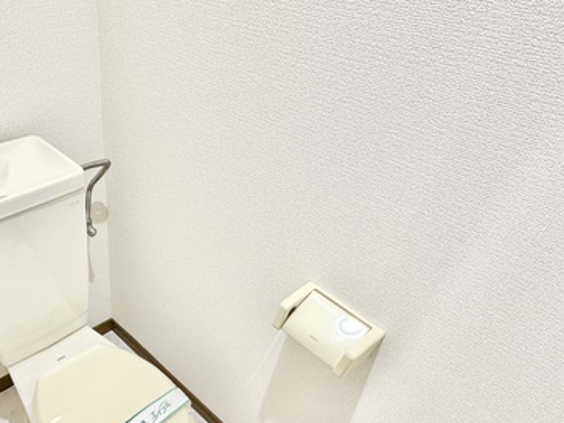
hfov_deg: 61.6
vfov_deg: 49.2
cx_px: 140
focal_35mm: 27
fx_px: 440
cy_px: 320
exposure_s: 1/60
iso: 200
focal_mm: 2.22
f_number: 2.2
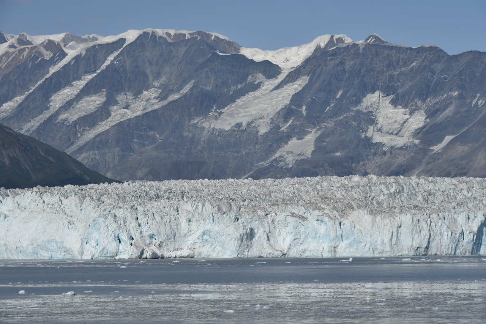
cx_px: 243
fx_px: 1512
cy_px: 162
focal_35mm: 112
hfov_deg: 18.3
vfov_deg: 12.2
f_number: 11
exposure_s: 1/500
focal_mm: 112
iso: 100
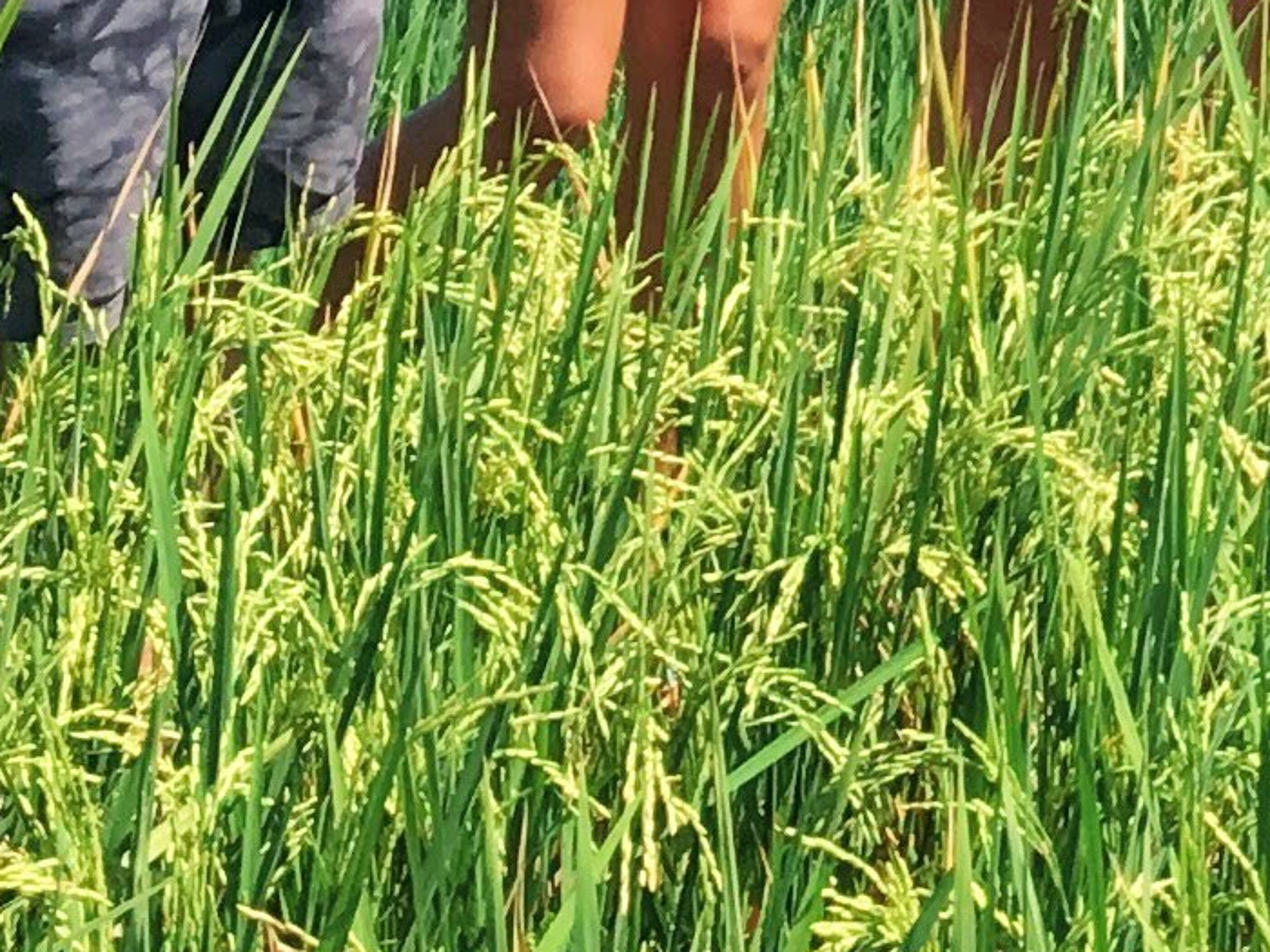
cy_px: -1540
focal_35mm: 167
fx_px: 6127
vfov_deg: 8.0
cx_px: 1851
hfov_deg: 11.4
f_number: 2.2
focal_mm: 4.15
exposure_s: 1/739
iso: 25
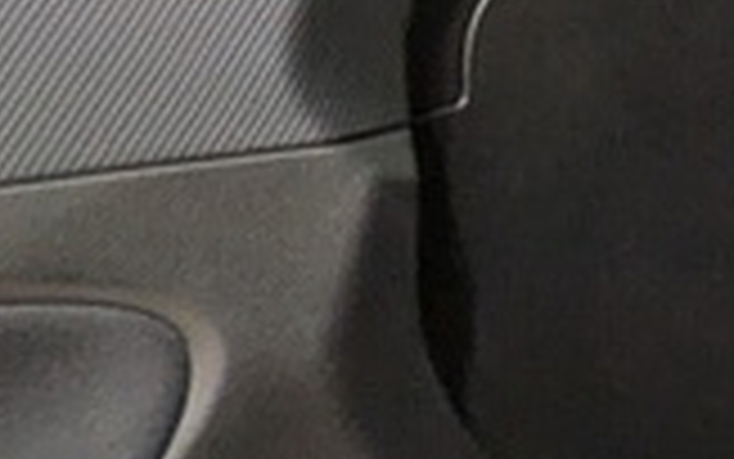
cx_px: 2179
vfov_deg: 13.9
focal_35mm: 93
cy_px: 22
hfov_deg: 11.7
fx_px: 1861
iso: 61
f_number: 2.2
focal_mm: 1.83
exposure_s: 1/25
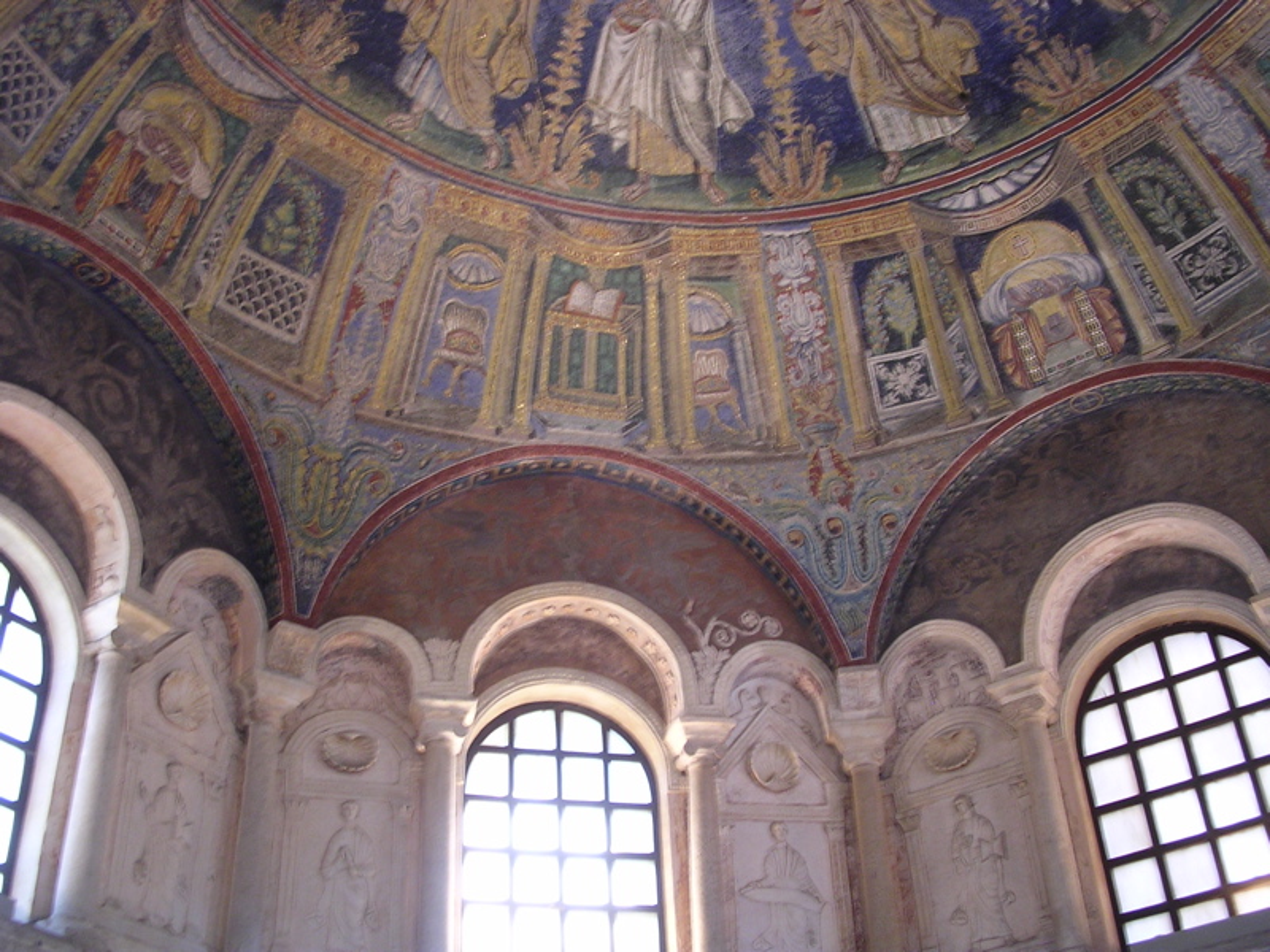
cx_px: 635
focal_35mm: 38
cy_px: 476
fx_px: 1394
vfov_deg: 37.7
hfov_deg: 49.0
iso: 138
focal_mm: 5.8
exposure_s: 1/3.7
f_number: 2.8
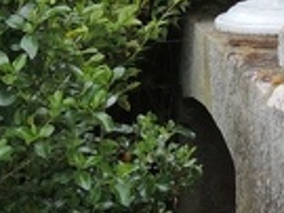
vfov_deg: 5.0
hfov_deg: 6.7
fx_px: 2435
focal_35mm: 297
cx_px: 42
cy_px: -127
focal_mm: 8.9
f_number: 3.6
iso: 100
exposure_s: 1/250
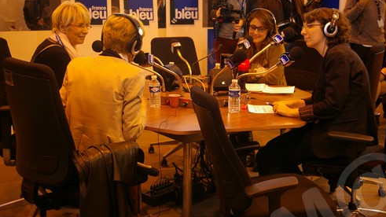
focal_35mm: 50
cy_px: 109
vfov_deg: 24.2
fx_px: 507
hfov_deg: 41.7
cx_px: 196
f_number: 4
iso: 400
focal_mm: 31
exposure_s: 1/45
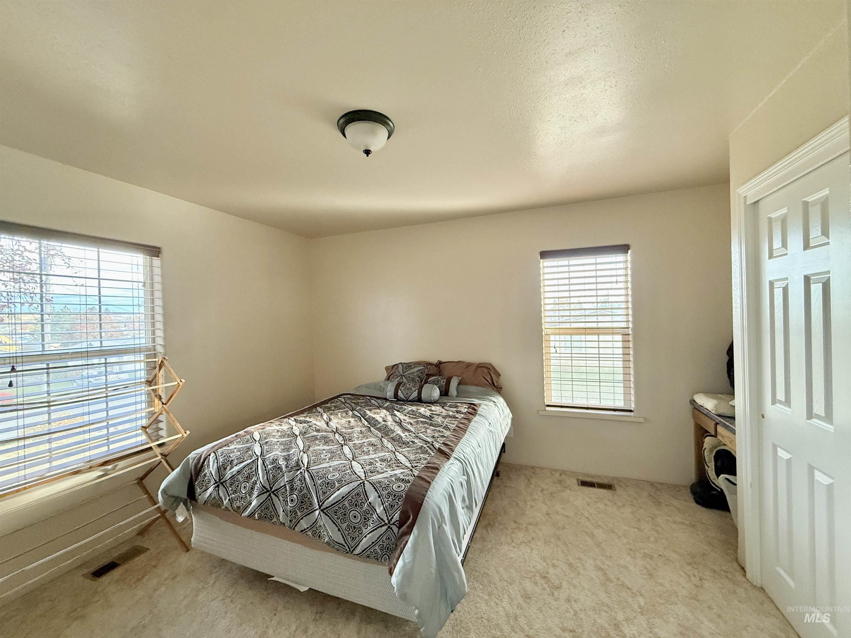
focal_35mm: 14
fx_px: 344
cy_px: 319
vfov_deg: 85.7
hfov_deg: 102.1
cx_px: 426
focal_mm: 2.22
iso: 320
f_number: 2.2
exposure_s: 1/67
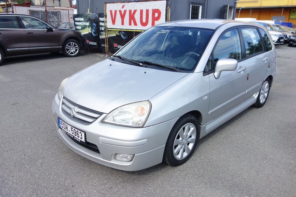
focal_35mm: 28
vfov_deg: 46.4
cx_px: 148
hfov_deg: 65.5
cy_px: 98
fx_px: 230
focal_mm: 10.4
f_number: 1.8
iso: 125
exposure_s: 1/2000
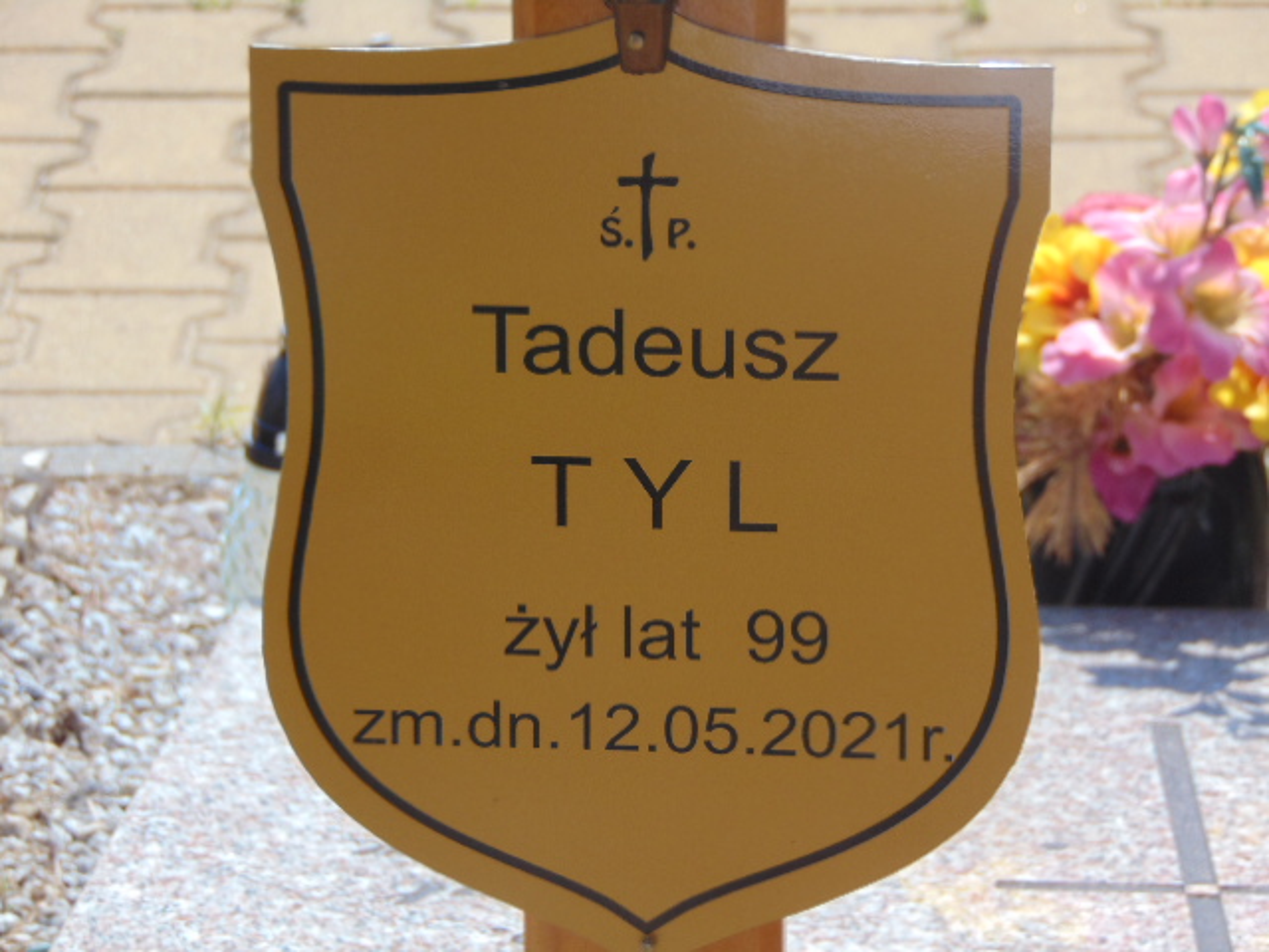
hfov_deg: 12.0
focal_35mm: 164
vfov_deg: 9.1
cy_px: 476
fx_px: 6012
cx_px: 634
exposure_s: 1/500
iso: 80
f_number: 4
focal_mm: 29.5
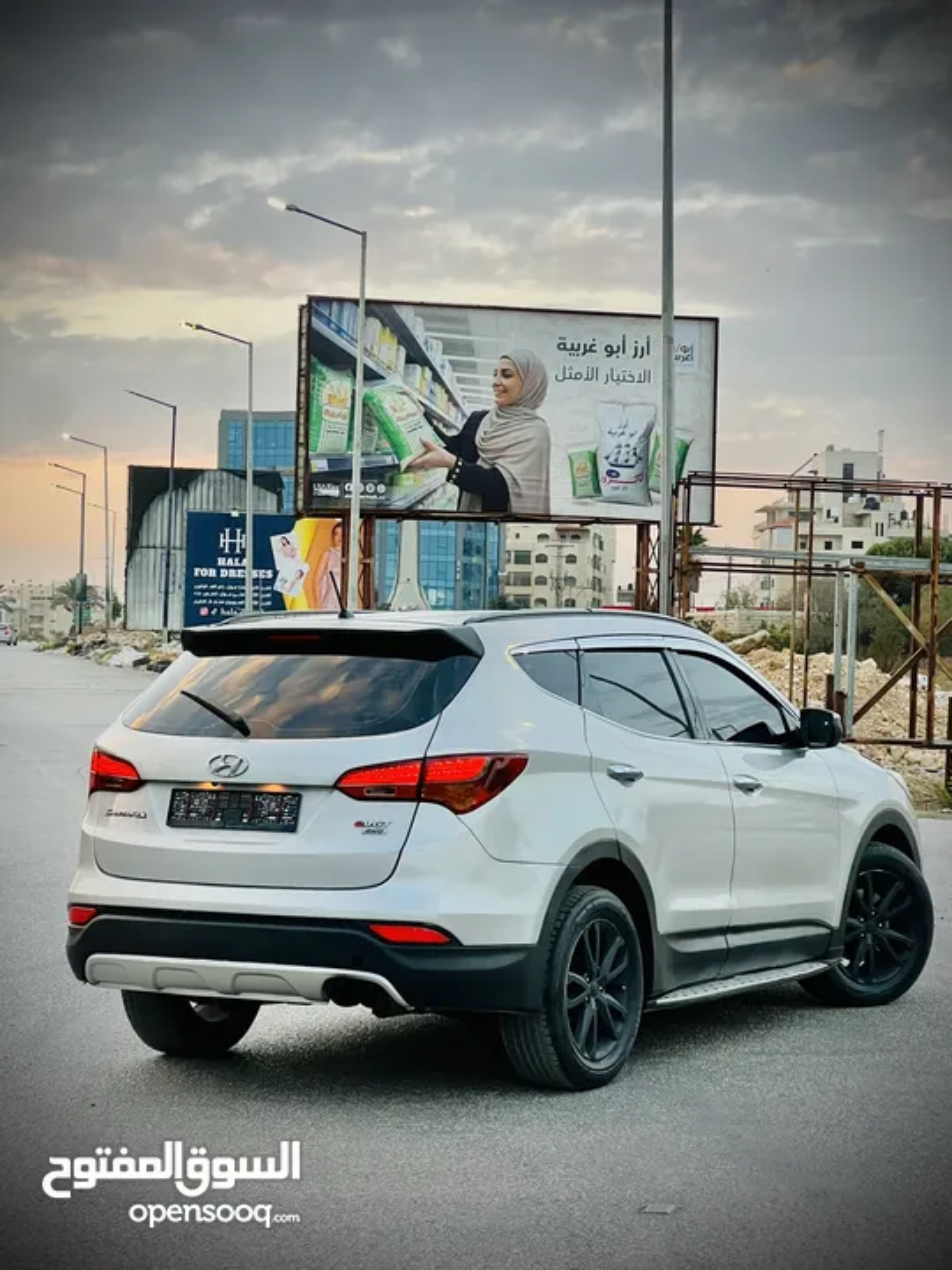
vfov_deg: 25.3
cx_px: 476
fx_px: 2824
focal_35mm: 77
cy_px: 635
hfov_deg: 19.1
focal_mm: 9
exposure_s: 1/99
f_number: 2.8
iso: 200
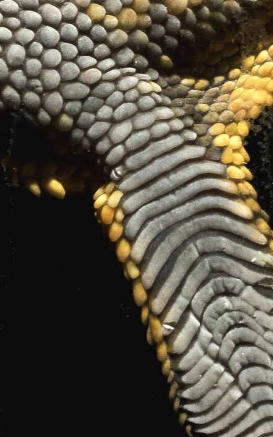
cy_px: -98
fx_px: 5082
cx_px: 269
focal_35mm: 427
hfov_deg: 3.1
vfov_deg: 4.9
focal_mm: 60
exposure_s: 1/5
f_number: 8
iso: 800
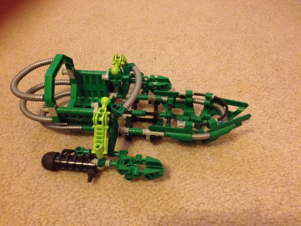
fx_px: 304
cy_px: 113
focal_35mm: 35
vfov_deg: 40.7
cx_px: 150
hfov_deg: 52.6
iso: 800
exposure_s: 1/15
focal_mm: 4.28
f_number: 2.4
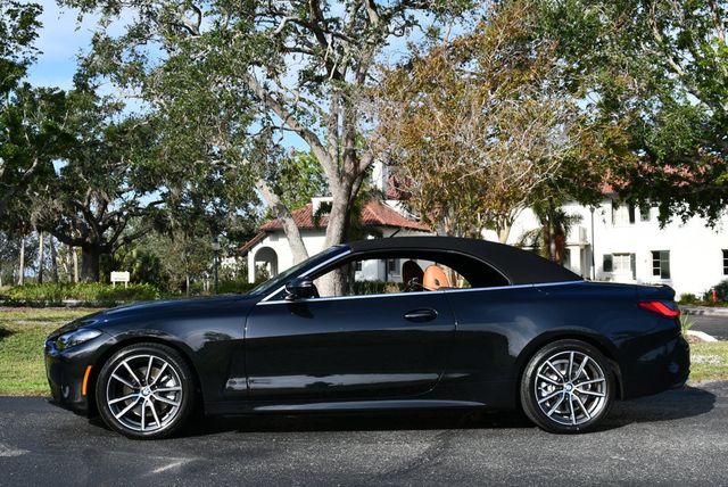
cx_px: 364
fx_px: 891
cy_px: 244
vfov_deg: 30.6
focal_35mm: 44
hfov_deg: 44.5
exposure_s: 1/250
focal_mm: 22
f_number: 8
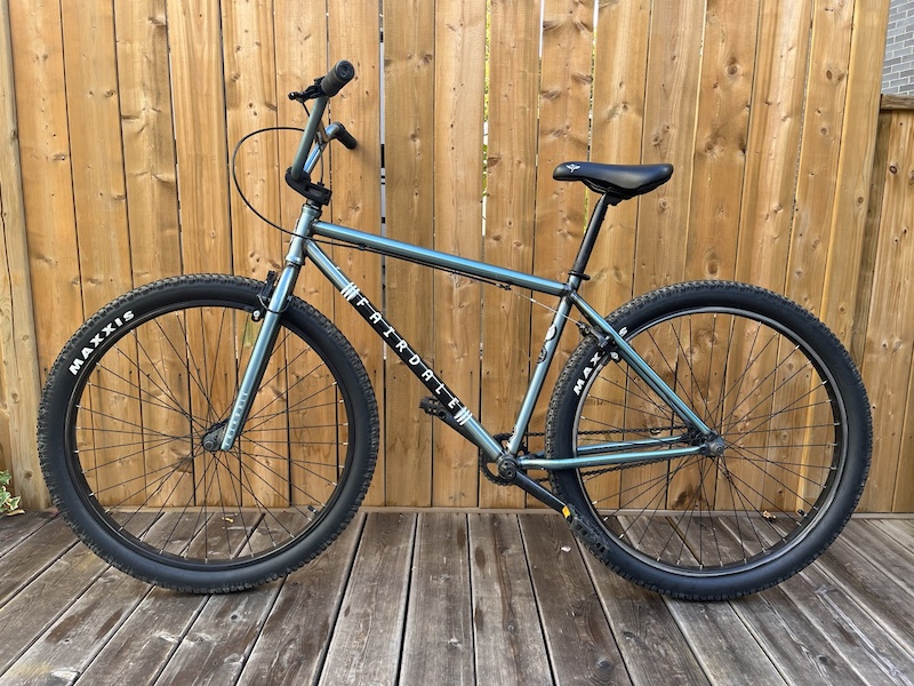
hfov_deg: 67.3
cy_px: 343
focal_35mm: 26
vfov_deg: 53.1
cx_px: 457
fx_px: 687
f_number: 1.6
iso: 40
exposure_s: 1/171
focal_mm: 5.1
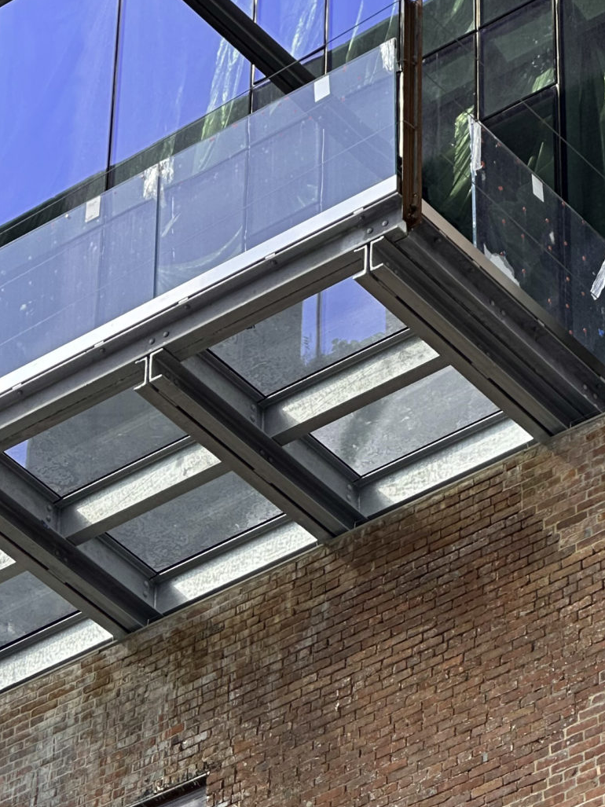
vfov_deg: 10.3
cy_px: 456
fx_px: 4475
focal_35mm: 192
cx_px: 295
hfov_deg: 7.7
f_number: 2.8
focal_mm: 9
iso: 32
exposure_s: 1/256
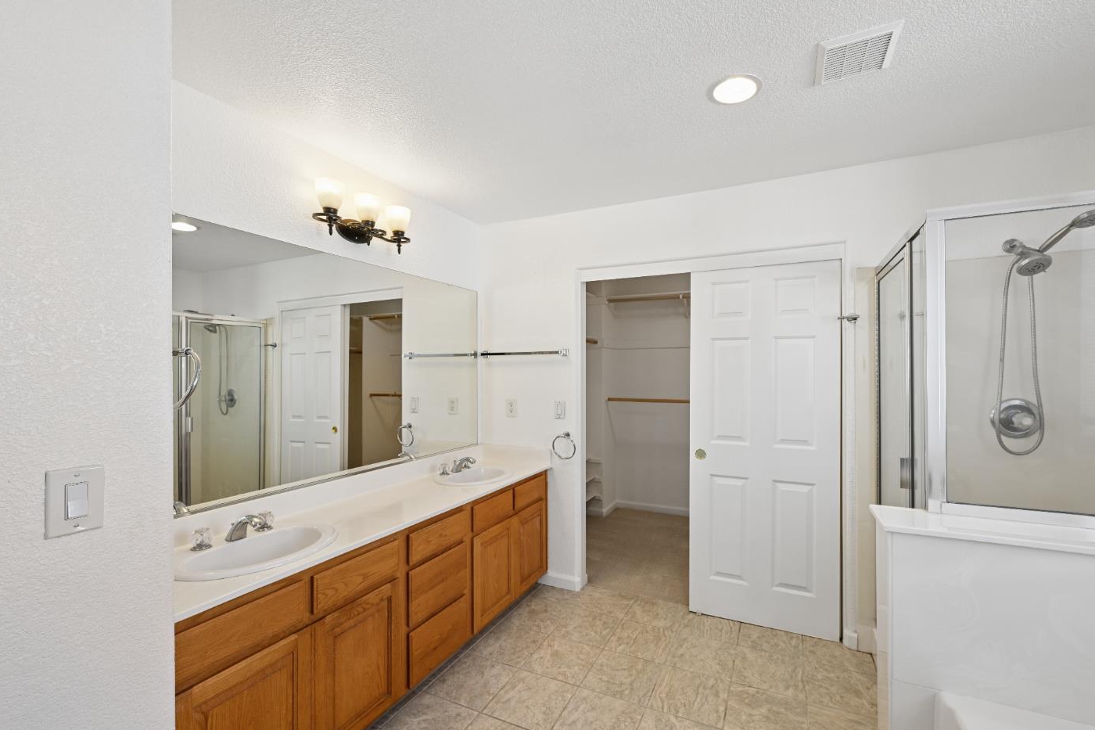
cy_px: 372
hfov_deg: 100.3
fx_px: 456
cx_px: 578
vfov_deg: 77.3
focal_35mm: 15
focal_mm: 14
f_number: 8
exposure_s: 1/80
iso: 400
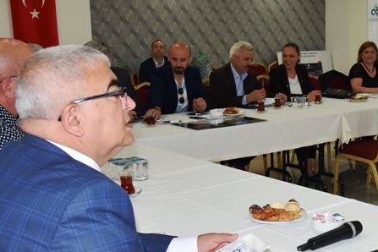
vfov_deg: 24.6
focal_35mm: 55
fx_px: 577
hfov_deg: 34.8
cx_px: 315
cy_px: 154
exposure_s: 1/100
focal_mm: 24
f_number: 6.3
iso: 2000
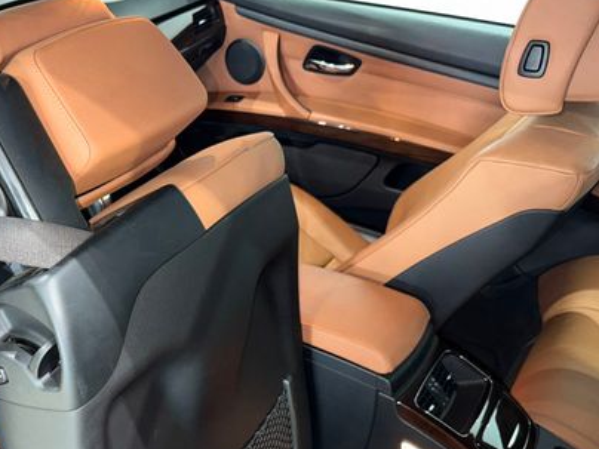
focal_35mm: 38
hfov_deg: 47.1
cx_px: 148
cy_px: 347
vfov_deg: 36.7
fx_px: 658
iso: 160
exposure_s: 1/9
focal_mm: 6.76
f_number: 1.78
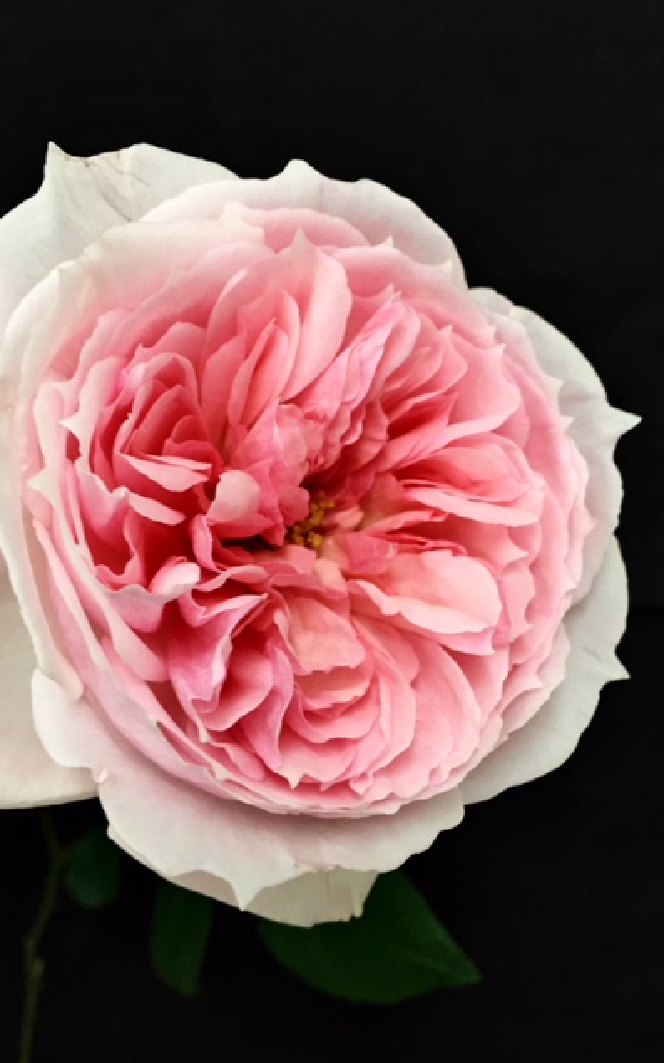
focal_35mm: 31
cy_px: 534
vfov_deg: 61.2
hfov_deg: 40.6
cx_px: 308
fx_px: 897
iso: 100
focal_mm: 4.15
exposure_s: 1/30
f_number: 2.2
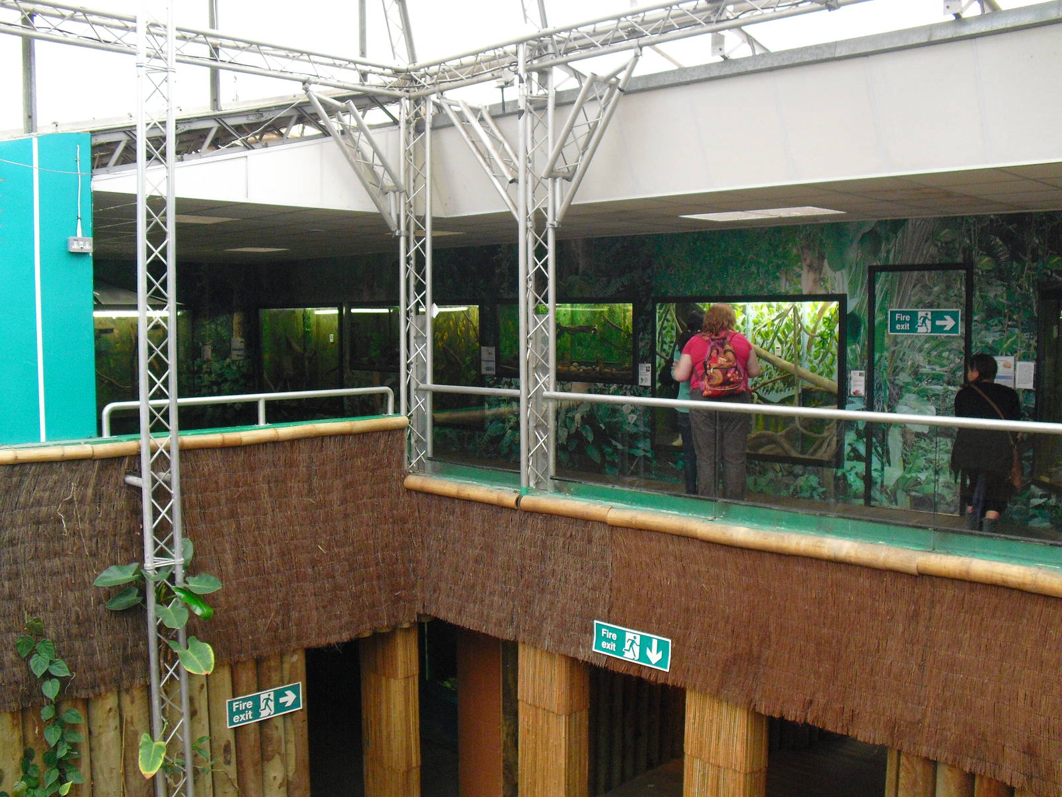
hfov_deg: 51.4
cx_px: 531
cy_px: 398
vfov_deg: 39.7
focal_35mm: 36
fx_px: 1104
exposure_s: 1/125
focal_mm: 6.3
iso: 400
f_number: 3.1
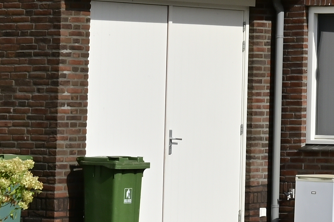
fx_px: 2392
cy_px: -80
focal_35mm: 258
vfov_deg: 5.3
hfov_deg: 7.6
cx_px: 729
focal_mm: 47
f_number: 18
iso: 160
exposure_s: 1/125
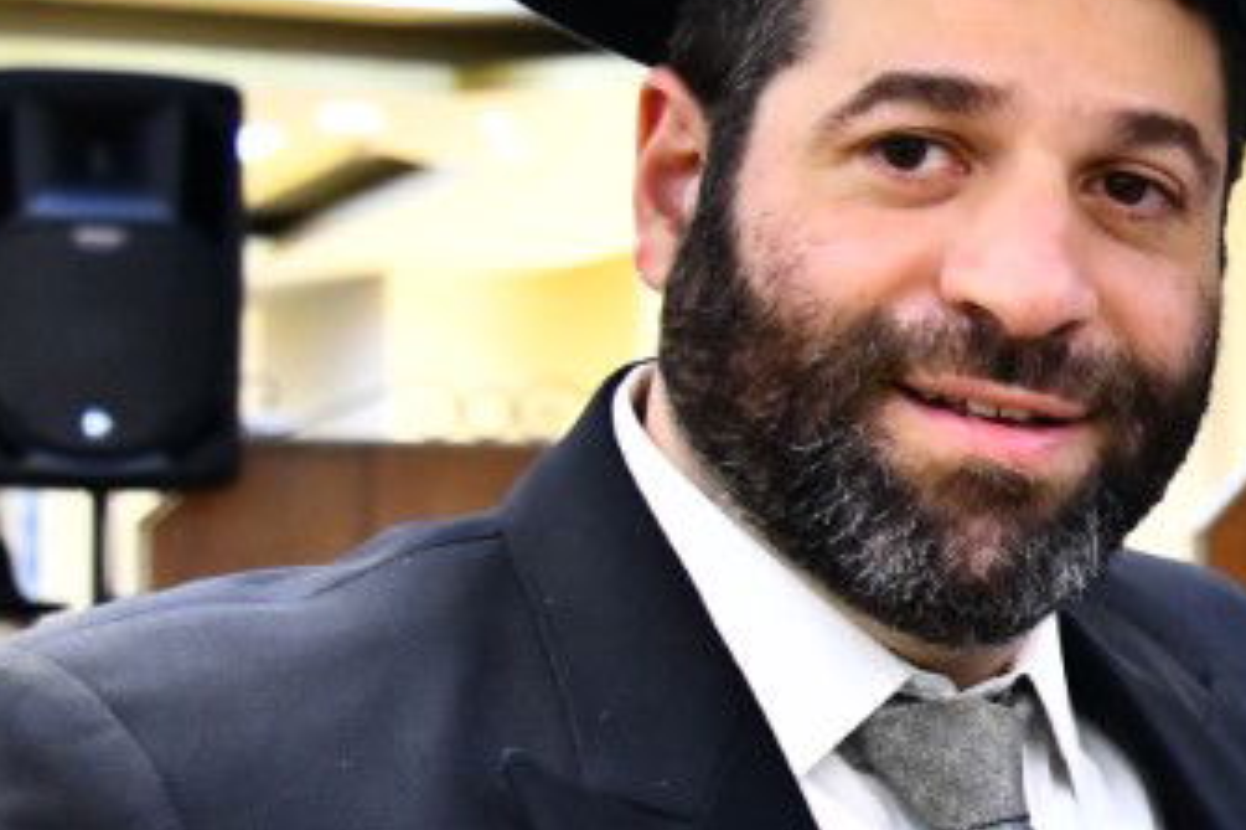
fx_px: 4047
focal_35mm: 117
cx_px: 1942
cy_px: 566
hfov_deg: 15.9
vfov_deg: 11.7
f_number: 5.6
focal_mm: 34
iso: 4000
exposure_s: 1/125
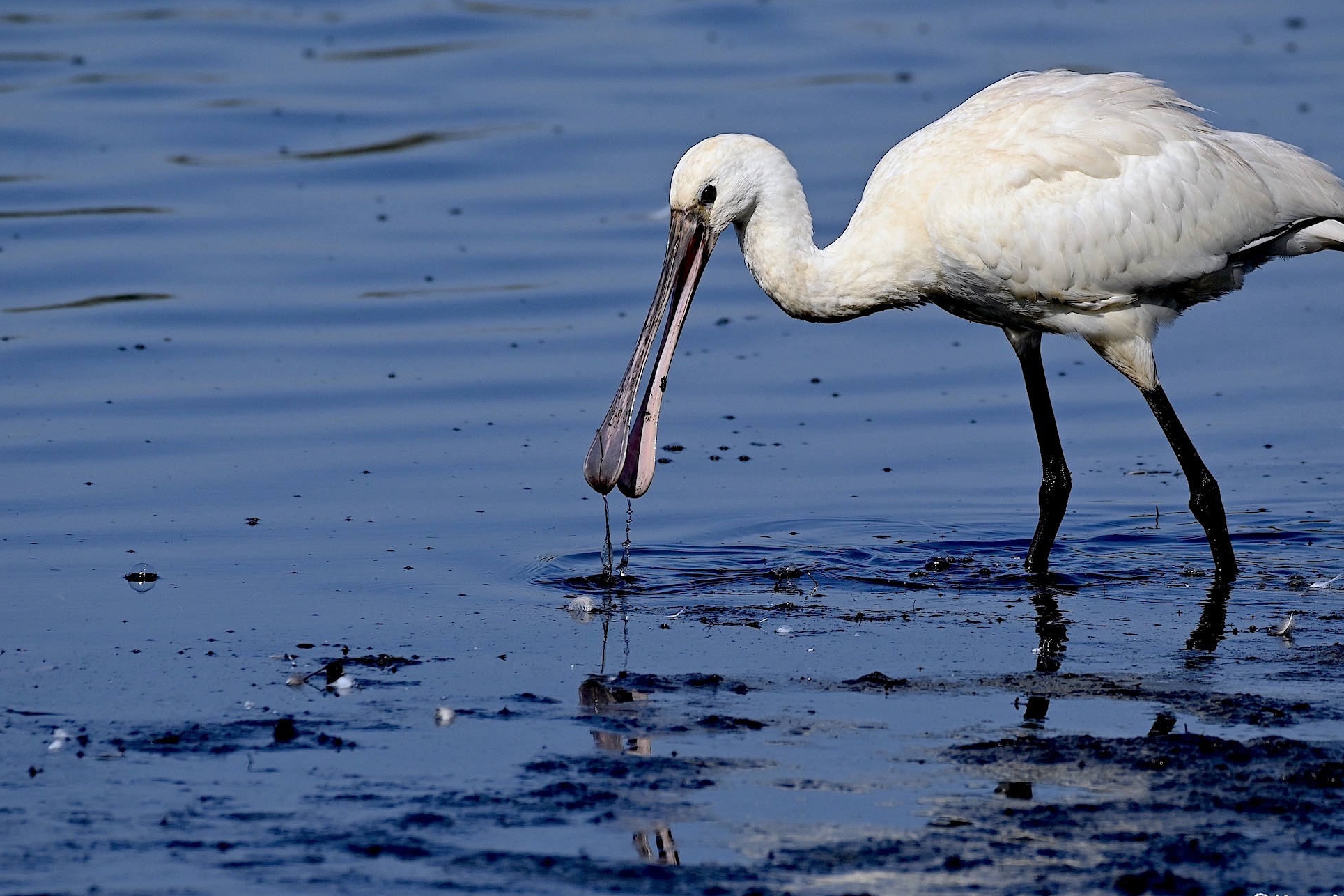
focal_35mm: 992
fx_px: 37032
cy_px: 469
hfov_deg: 2.1
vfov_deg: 1.4
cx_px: 714
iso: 250
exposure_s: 1/1000
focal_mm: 600
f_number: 9
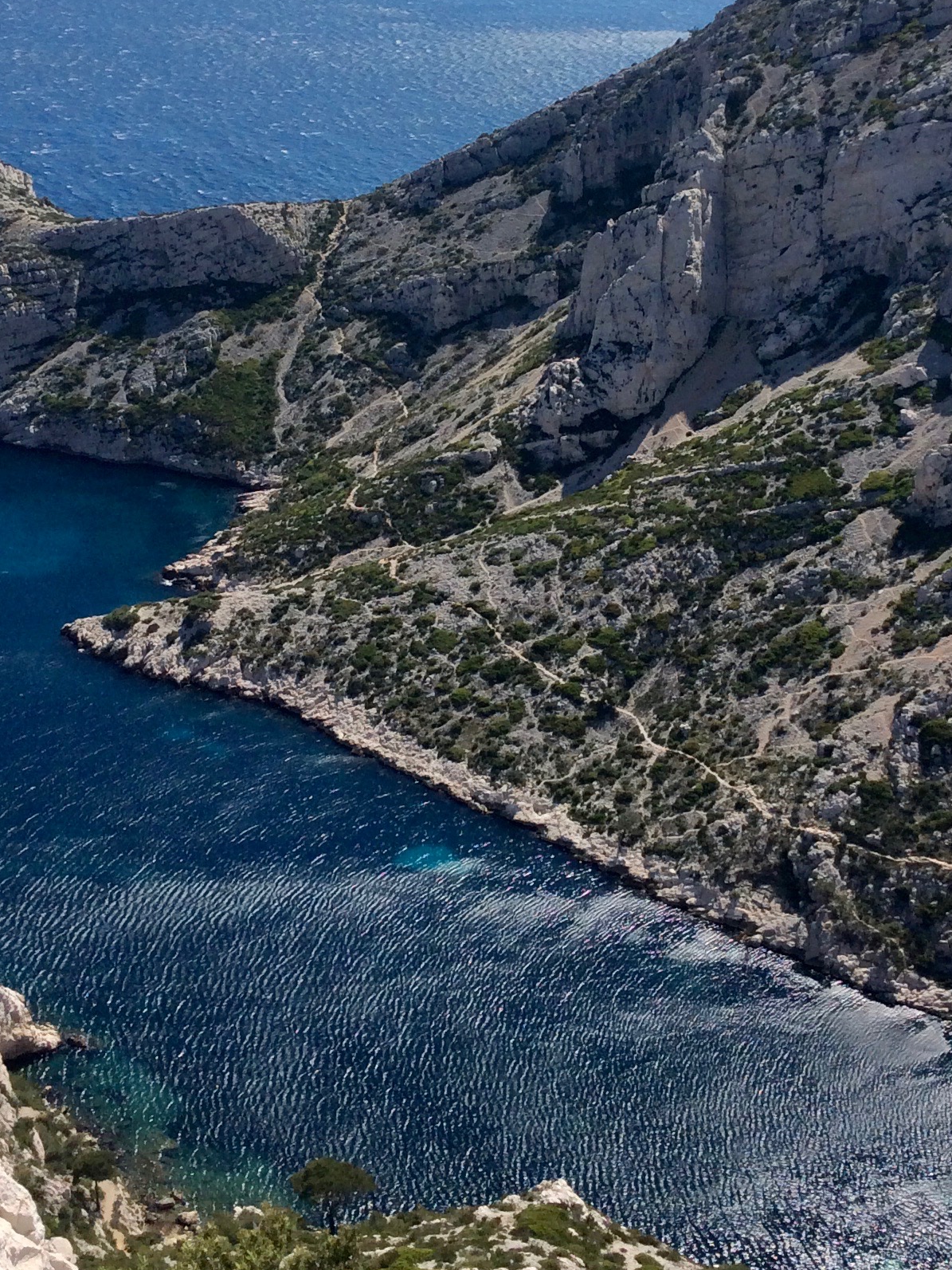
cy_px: 400
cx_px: 478
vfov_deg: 36.4
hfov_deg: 28.0
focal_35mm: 52
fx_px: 1907
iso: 32
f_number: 2.4
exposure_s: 1/2387
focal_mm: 3.3
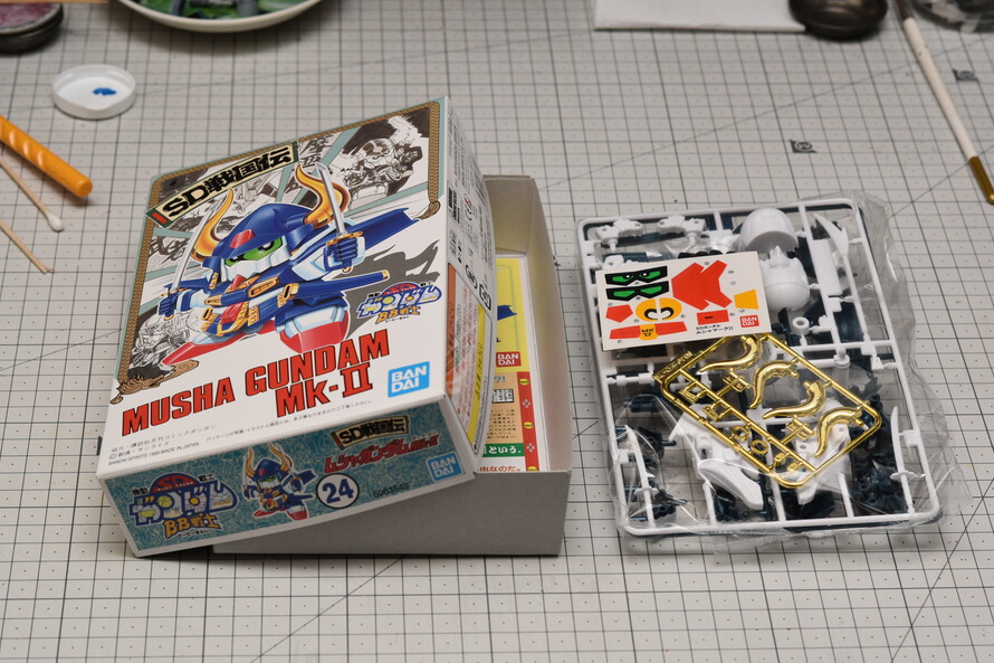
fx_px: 2512
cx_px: 494
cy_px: 333
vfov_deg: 15.0
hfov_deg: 22.4
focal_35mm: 91
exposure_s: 1/125
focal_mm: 60
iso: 200
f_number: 8
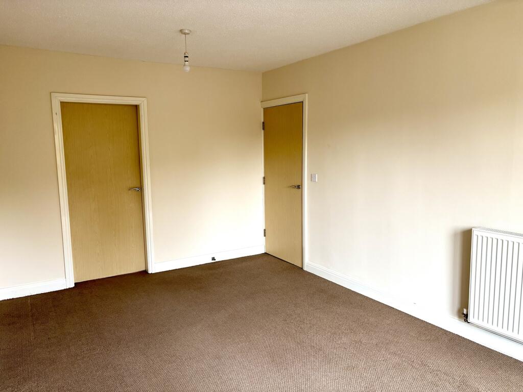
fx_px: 393
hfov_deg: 67.3
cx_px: 262
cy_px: 196
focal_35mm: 26
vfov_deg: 53.1
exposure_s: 1/107
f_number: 1.6
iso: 125
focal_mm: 5.96
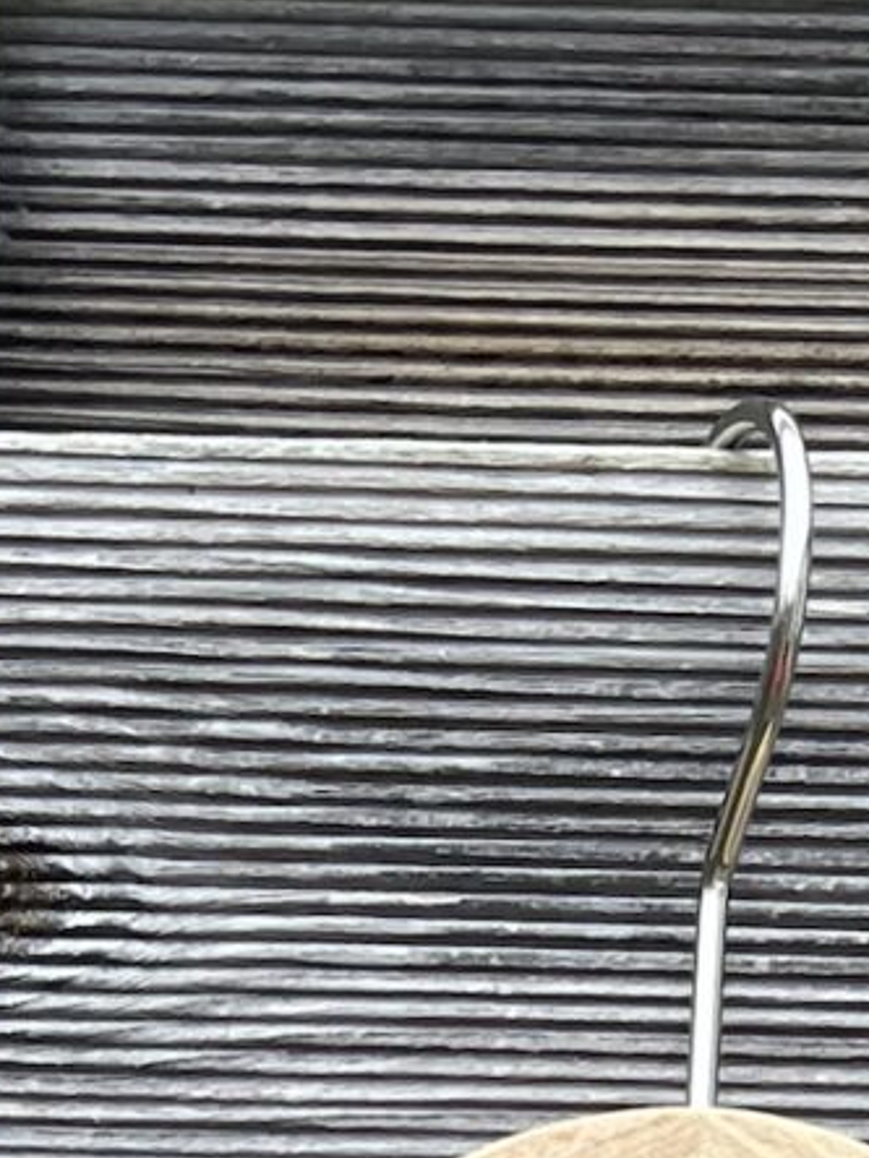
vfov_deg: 10.9
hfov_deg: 9.9
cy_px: 2872
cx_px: 470
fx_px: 5021
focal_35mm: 150
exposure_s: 1/122
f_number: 1.6
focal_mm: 5.1
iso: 40
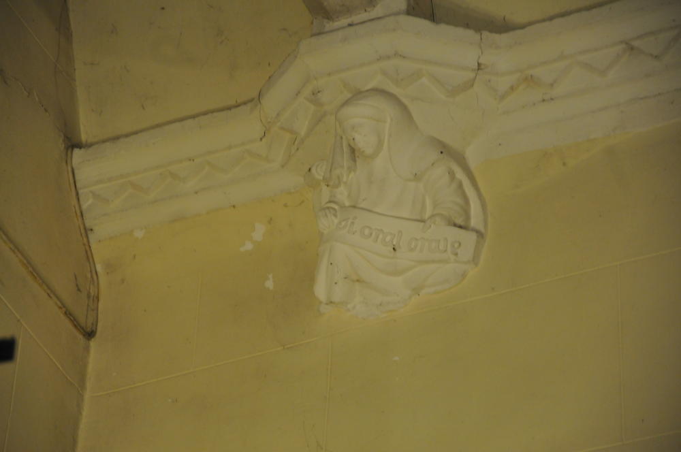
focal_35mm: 158
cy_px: 226
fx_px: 2975
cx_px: 340
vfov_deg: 8.7
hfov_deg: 13.1
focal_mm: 105
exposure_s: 1/30
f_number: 5.6
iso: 1400
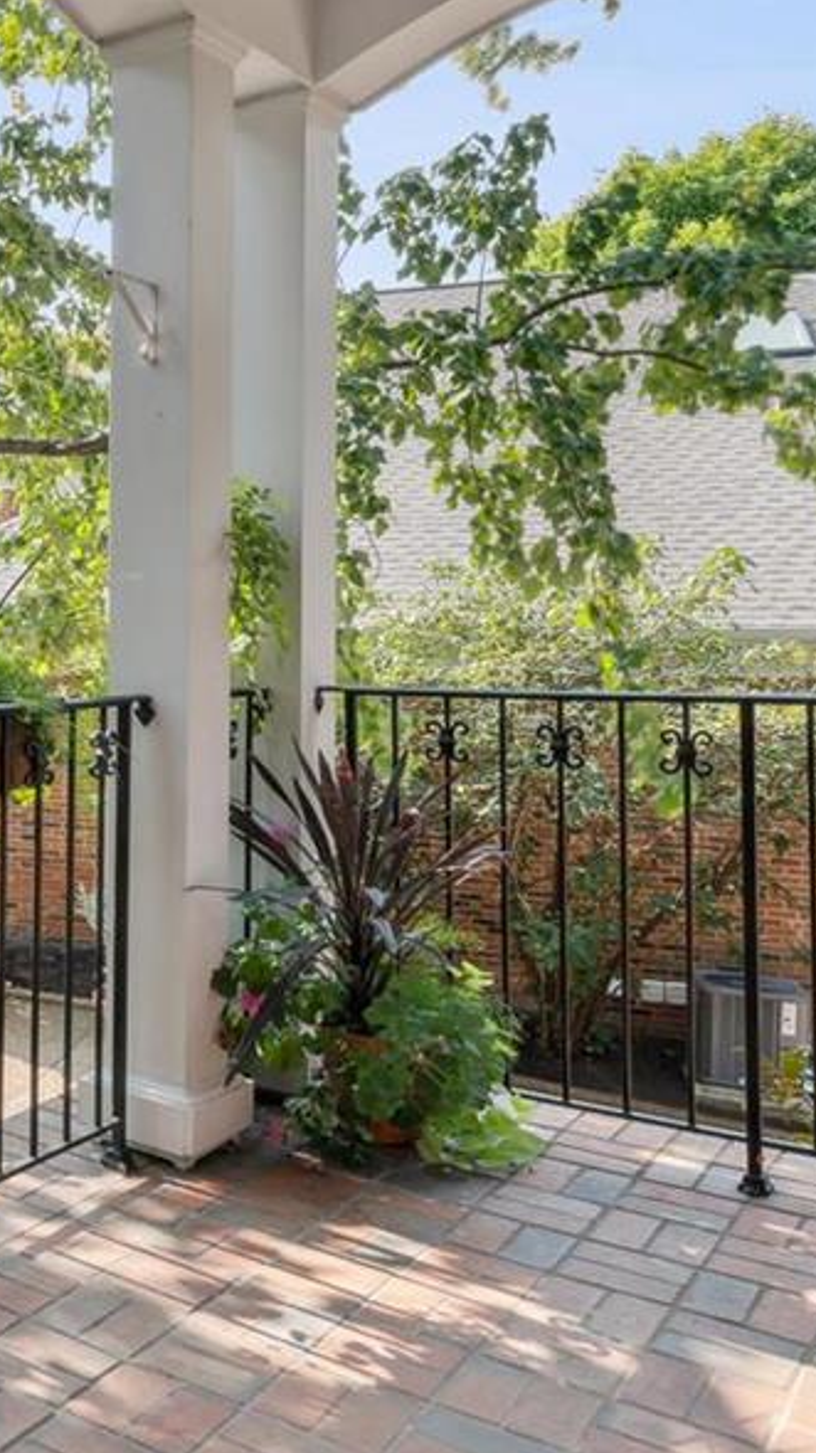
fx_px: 1424
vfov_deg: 53.5
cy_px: 560
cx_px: -192
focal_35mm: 37
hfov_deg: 27.6
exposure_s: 1/125
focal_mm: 13
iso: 125
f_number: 8
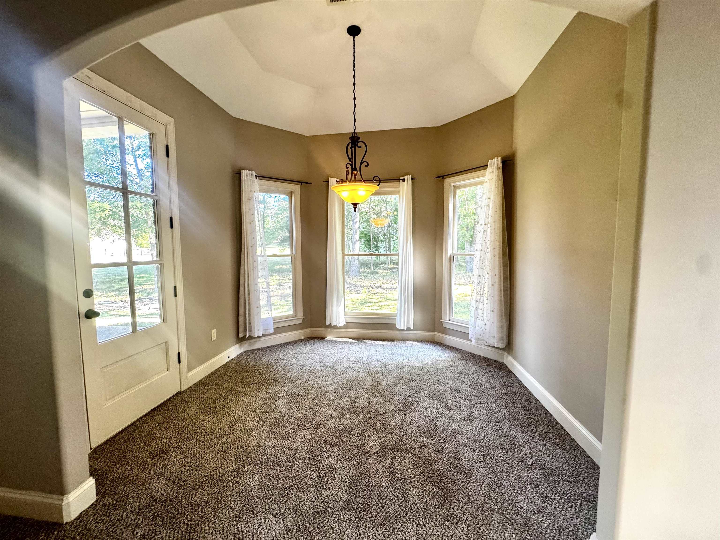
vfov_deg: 85.7
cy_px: 270
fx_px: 291
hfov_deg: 102.1
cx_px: 360
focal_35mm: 14
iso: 250
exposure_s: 1/120
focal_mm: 2.22
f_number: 2.2
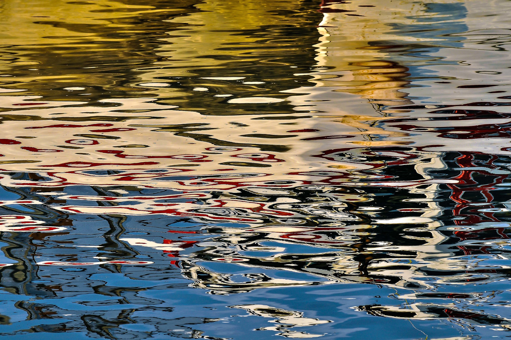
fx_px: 4253
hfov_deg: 6.9
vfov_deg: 4.6
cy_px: 170
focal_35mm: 300
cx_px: 256
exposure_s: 1/160
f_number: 9
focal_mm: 200
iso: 200
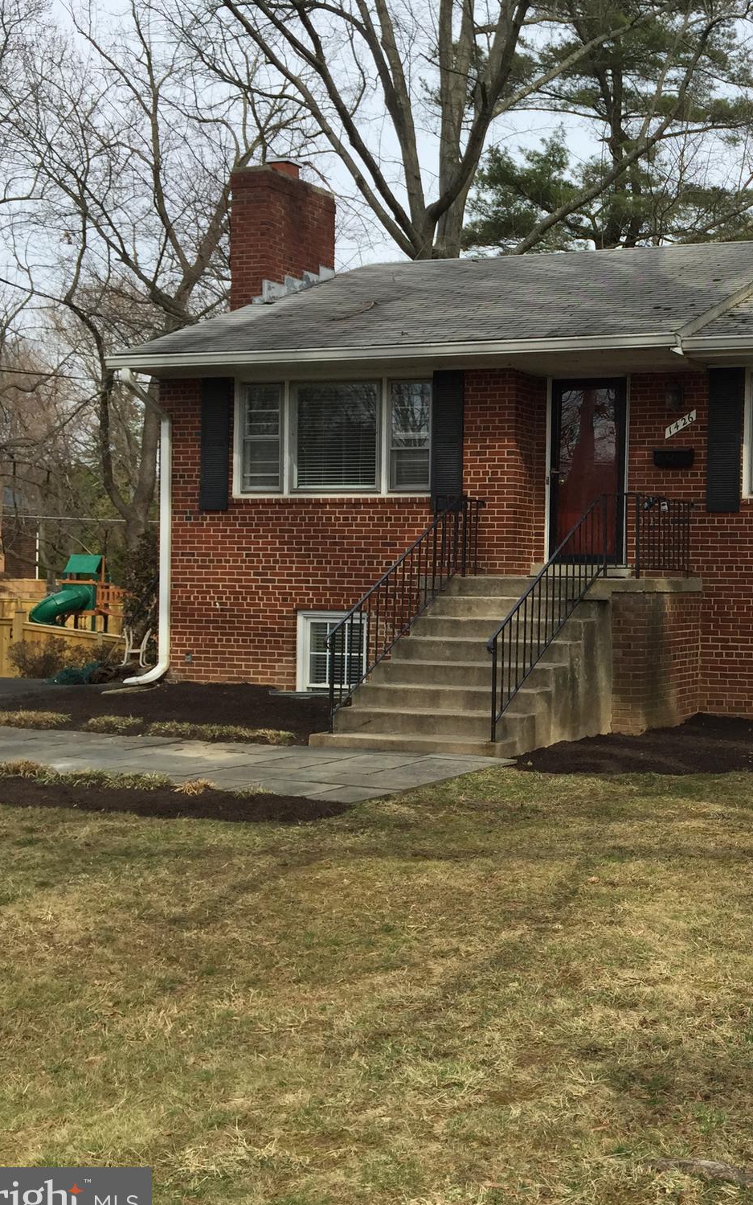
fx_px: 1379
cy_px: 616
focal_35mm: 42
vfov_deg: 47.2
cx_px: 774
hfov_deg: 28.4
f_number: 2.2
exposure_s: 1/989
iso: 32
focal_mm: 4.15
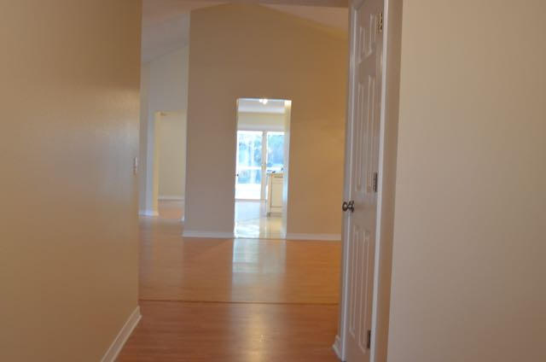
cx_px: 273
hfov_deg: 53.2
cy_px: 181
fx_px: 545
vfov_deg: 36.7
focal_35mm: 36
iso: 900
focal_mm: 24
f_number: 4.5
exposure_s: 1/30
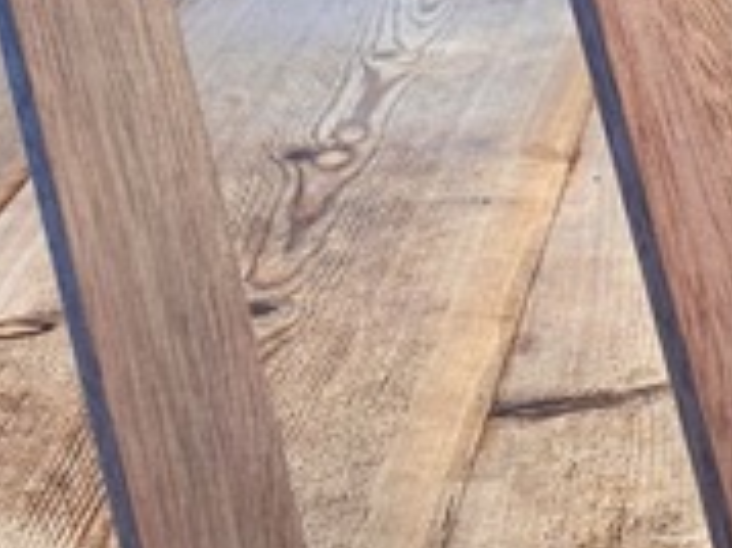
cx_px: 908
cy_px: 74
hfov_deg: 10.4
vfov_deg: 8.0
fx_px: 3931
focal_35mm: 186
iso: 125
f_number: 1.6
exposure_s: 1/33
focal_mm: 5.96
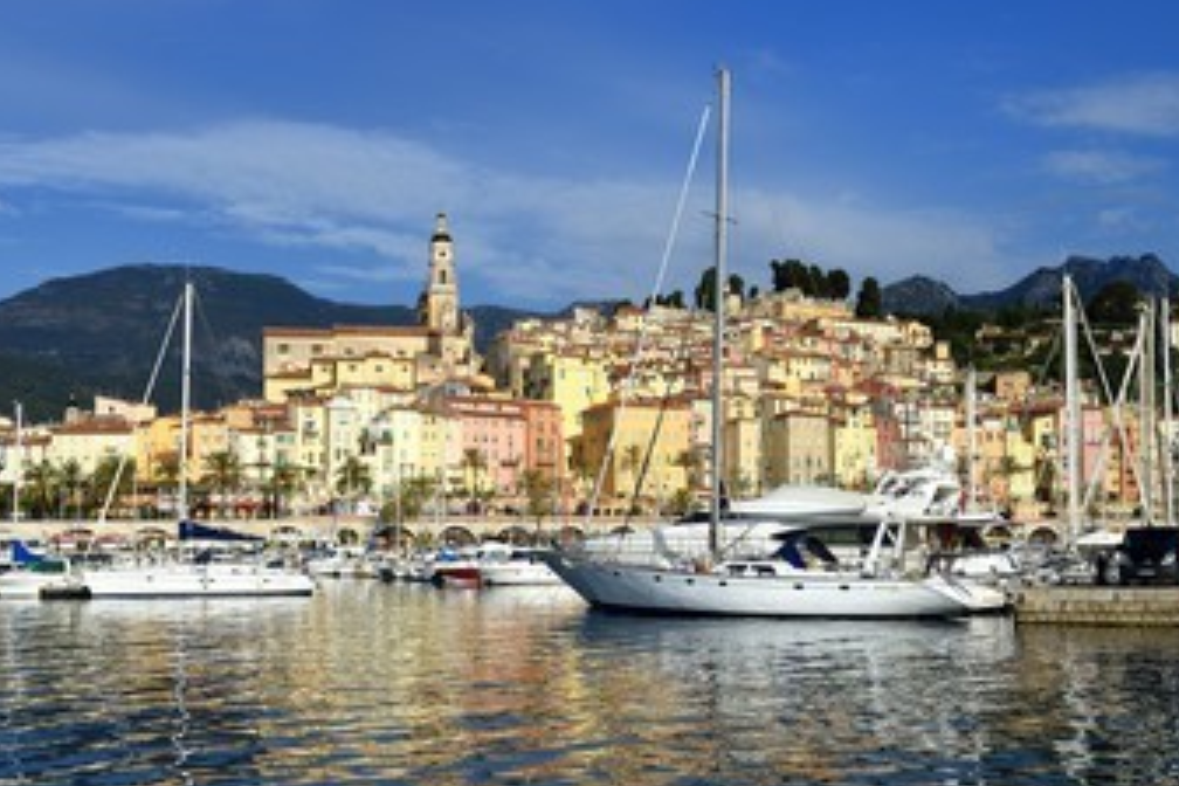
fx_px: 1637
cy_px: 477
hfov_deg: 39.6
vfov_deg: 26.9
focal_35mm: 50
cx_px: 607
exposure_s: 1/200
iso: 200
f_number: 18
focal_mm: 40
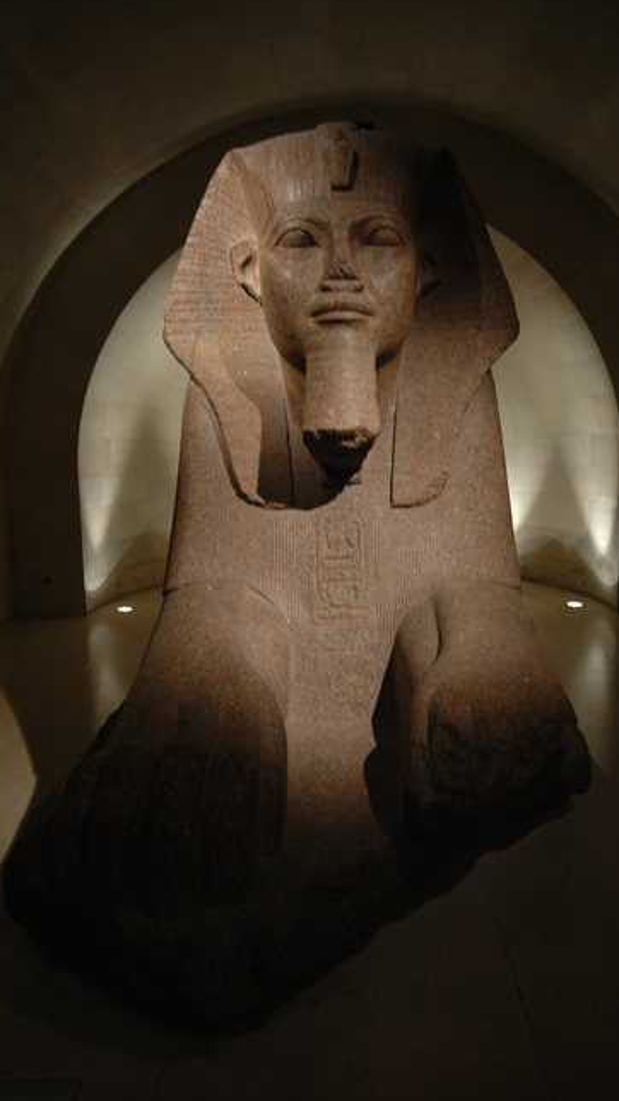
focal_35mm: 29
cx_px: 335
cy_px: 553
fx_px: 847
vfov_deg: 66.1
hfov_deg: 40.1
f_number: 5.6
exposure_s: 1/10
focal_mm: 18
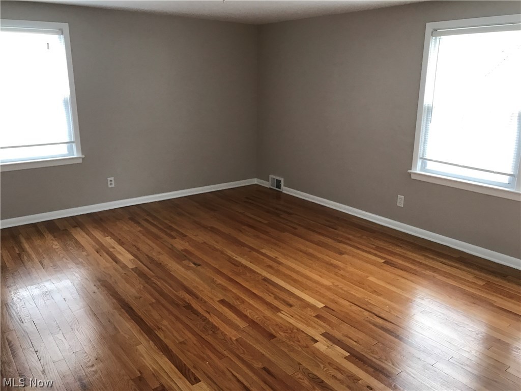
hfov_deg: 63.4
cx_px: 260
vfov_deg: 49.7
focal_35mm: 28
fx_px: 421
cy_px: 196
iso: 40
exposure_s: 1/17
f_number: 1.8
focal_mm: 3.99
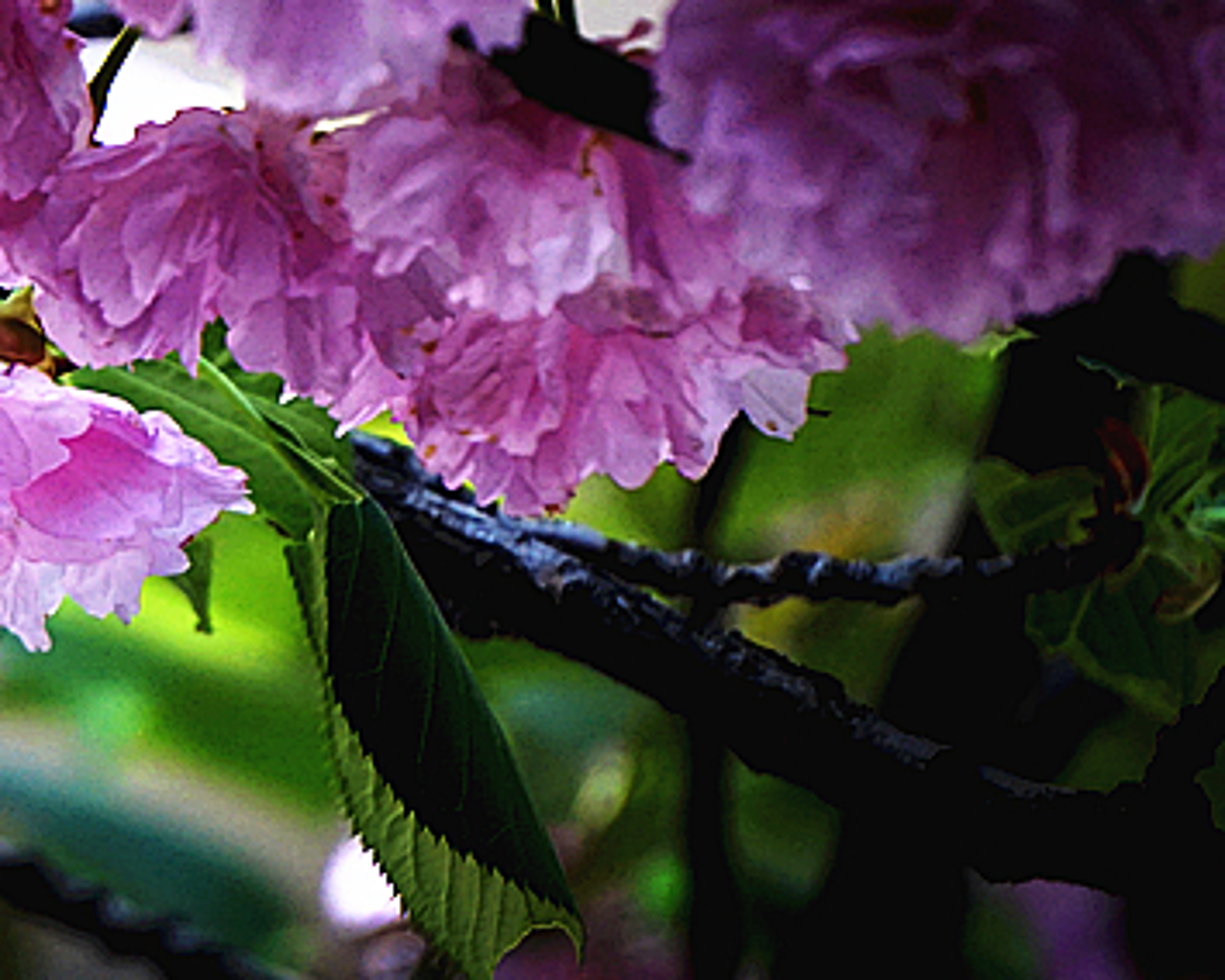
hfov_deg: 2.9
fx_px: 24146
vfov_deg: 2.3
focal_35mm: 666
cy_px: 131
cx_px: -135
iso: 800
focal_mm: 210
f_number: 6.3
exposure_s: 1/400
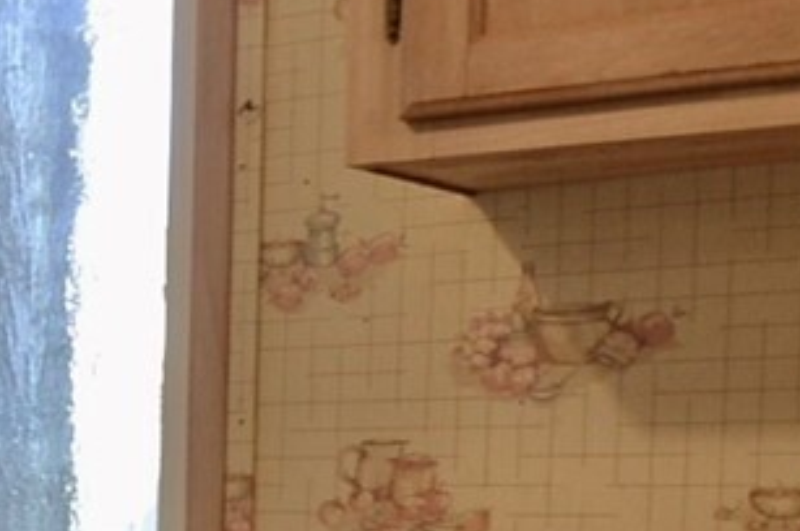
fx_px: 1842
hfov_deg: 17.2
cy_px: 554
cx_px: -835
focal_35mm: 83
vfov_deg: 16.0
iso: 400
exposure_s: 1/50
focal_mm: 10
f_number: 3.5
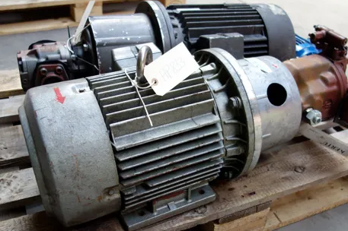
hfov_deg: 50.6
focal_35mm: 38
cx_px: 193
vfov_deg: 35.0
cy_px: 127
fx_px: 367
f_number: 1.8
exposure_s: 1/80
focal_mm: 10.4
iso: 125
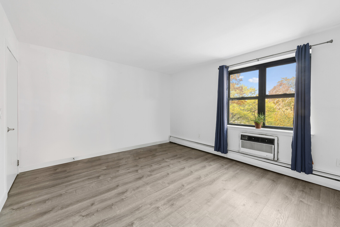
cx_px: 170
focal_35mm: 14
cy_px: 114
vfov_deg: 81.2
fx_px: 132
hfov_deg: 104.3
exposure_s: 1.3
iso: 100
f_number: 13
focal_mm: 14
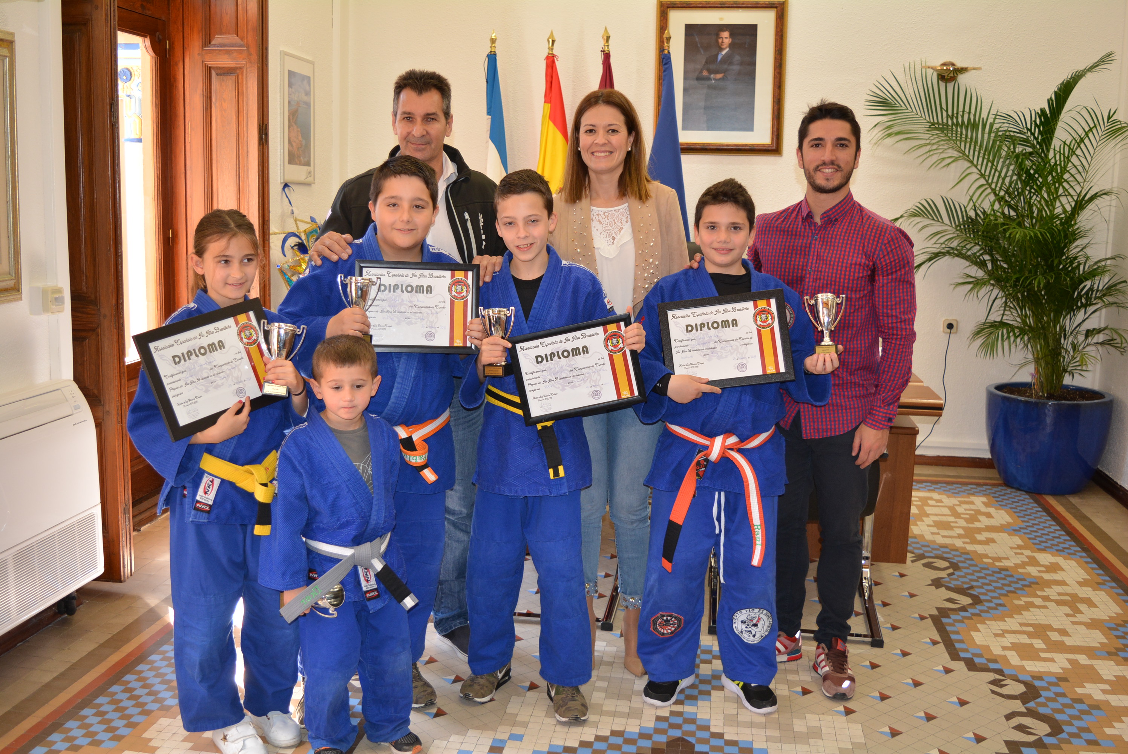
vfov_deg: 36.9
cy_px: 377
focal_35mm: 36
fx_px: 1129
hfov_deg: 53.1
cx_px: 564
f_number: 4
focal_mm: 24
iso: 400
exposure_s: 1/100
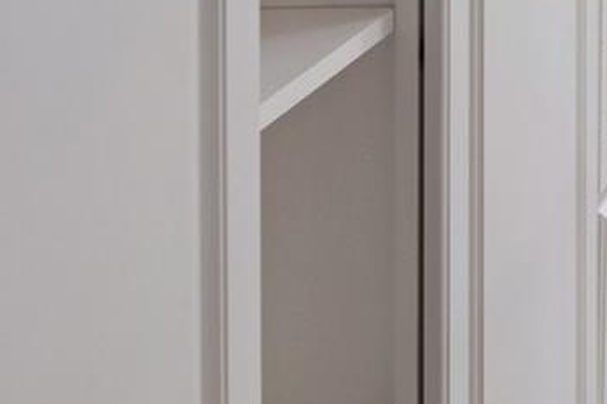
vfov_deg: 13.1
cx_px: 1060
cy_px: -456
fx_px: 1469
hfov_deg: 18.7
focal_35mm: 87
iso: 250
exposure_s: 1/1.67
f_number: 8
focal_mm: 12.6
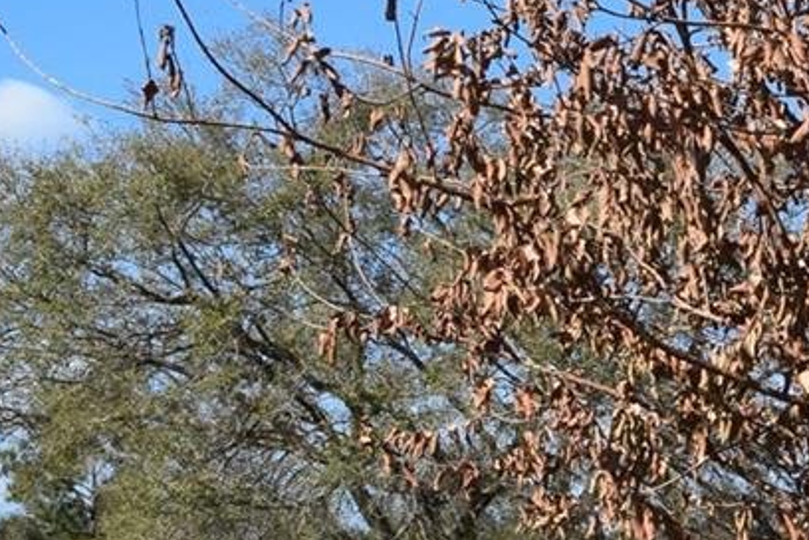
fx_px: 2382
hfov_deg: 16.5
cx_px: 1406
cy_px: 623
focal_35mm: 106
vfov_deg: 12.6
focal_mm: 18
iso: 400
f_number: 11
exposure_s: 1/500
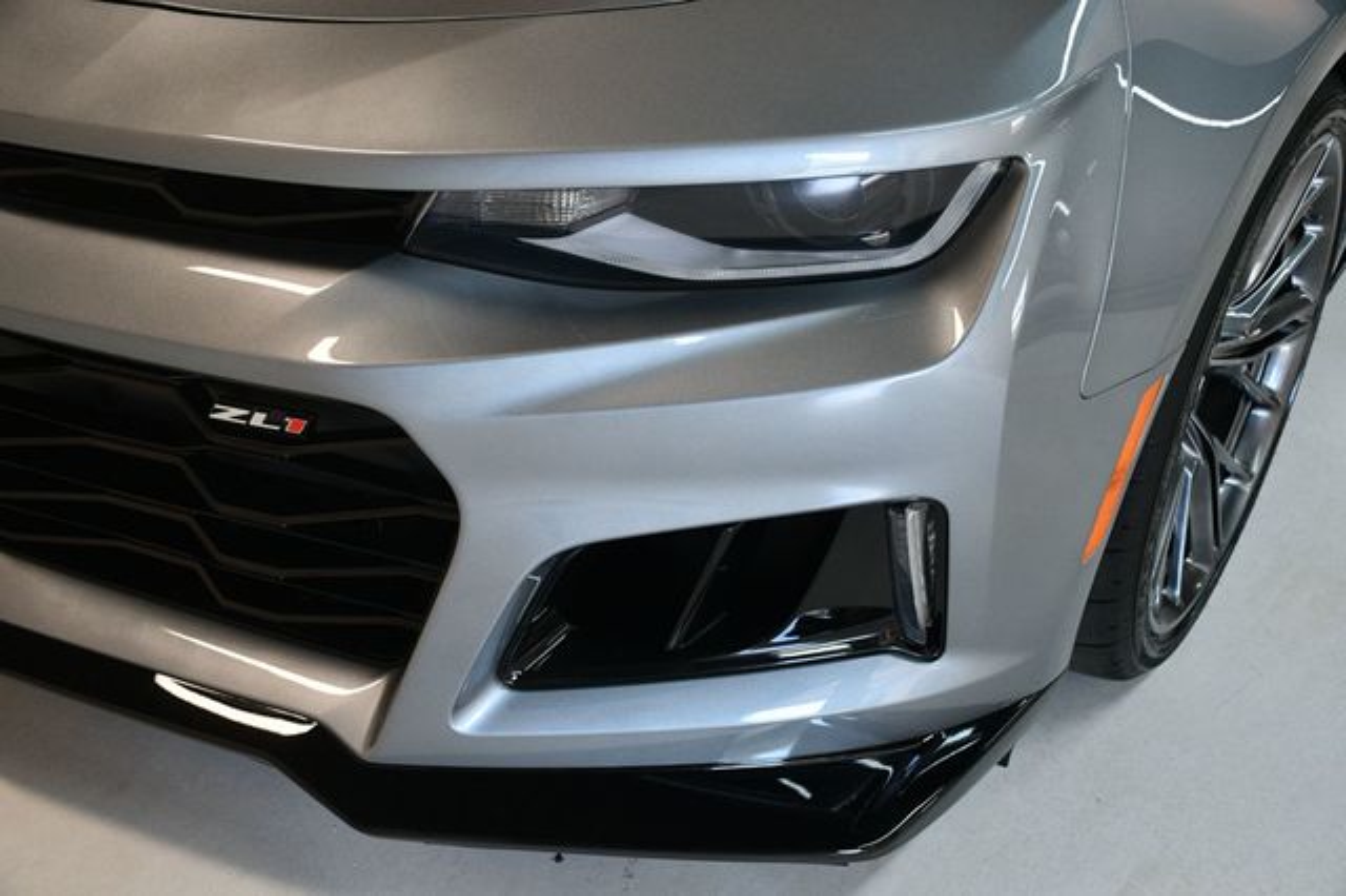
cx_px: 673
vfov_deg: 29.8
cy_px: 448
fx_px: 1682
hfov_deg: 43.6
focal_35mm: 45
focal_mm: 30
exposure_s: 1/125
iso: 900
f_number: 4
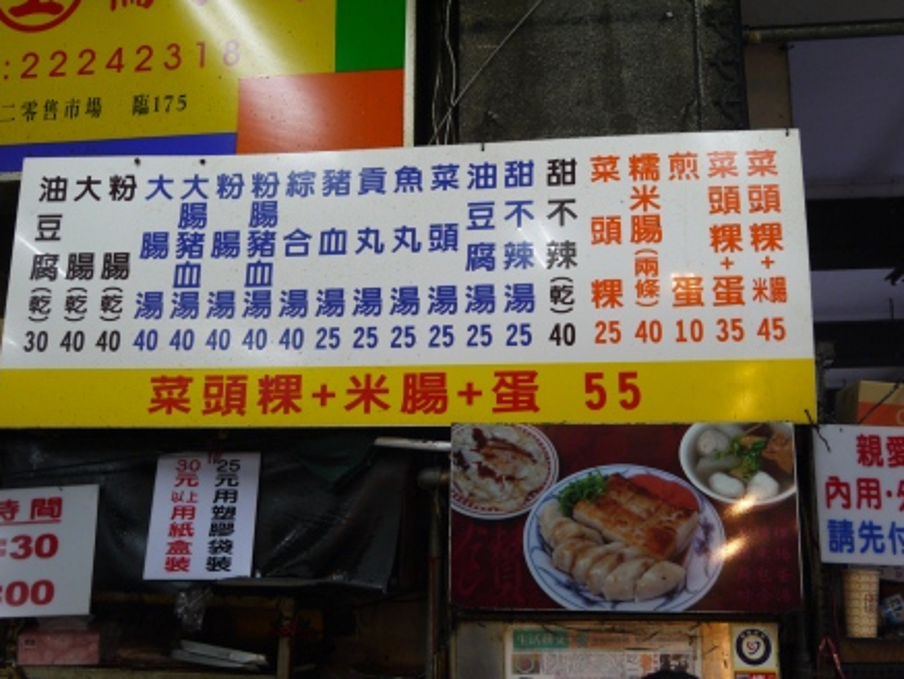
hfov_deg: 45.8
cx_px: 459
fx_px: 1071
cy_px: 333
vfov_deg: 35.2
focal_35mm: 41
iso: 800
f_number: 4.4
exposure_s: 1/60
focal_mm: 20
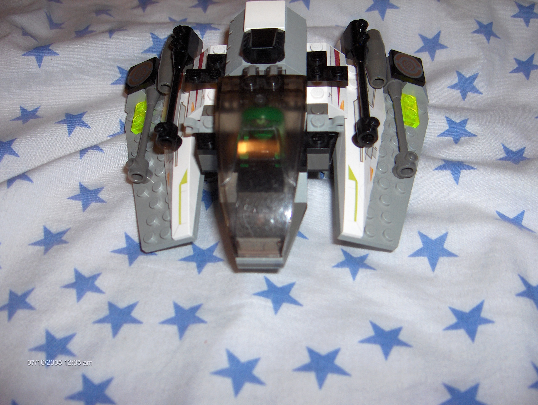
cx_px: 269
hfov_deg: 47.8
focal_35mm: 39
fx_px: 607
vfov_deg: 36.9
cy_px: 202
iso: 100
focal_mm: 8
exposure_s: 1/60
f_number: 2.8
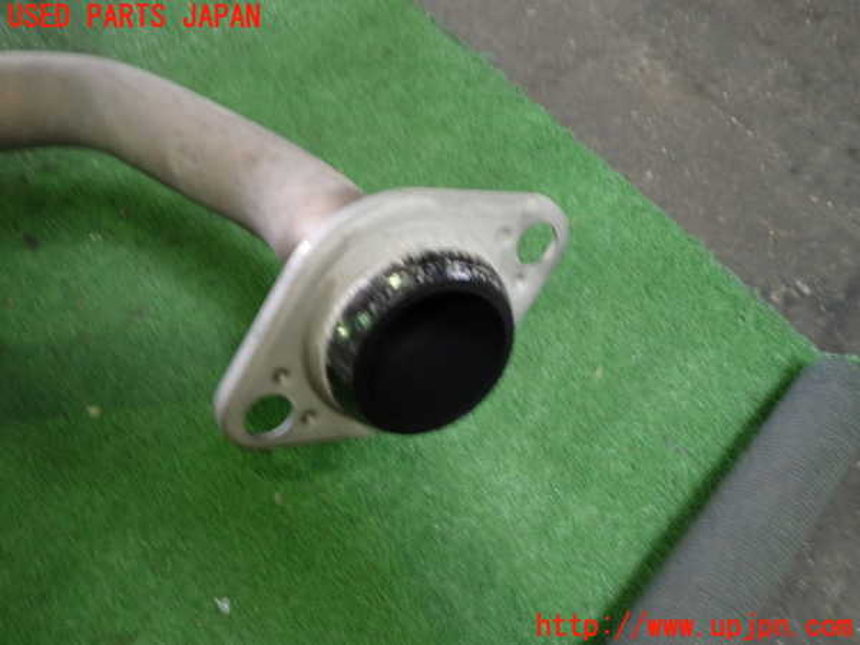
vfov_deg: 46.8
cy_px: 322
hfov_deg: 60.0
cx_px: 430
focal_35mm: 30
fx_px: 745
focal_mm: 5.4
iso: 320
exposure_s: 1/30
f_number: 2.3
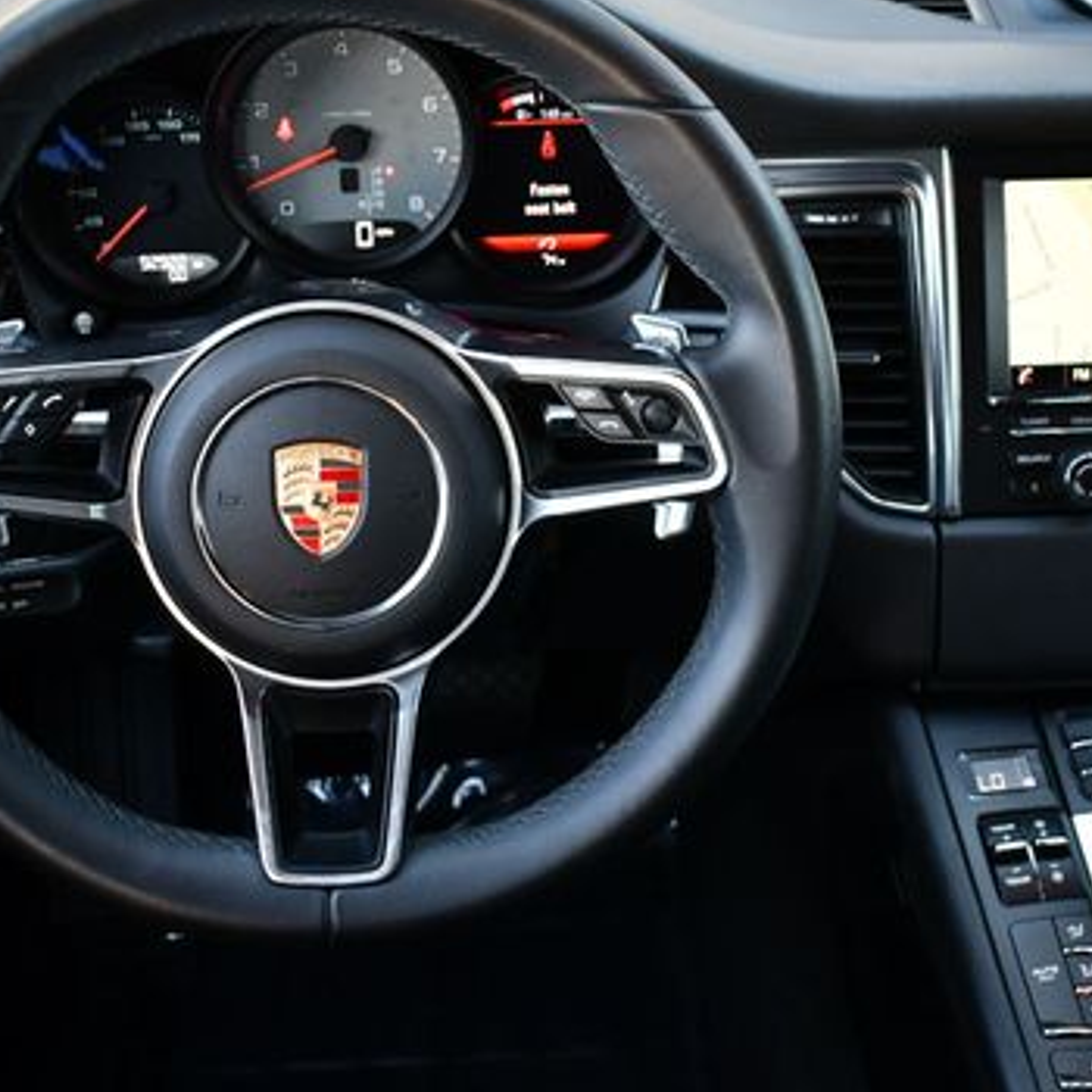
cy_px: 468
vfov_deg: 30.5
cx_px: 671
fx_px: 1999
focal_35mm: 56
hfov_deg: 30.5
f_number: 3.5
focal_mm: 18
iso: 800
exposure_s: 1/200
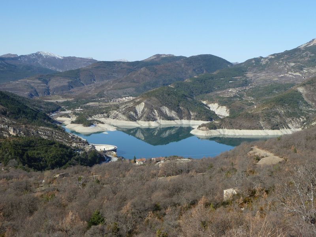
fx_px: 438
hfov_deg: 39.7
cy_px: 118
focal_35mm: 48
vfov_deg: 30.3
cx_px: 158
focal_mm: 7.9
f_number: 5
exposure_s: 1/400
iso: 80
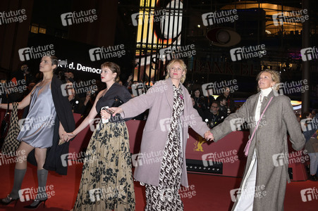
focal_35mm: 28
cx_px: 159
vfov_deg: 46.3
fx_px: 247
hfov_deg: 65.5
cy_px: 106
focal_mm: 28
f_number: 5
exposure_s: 1/200
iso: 1250
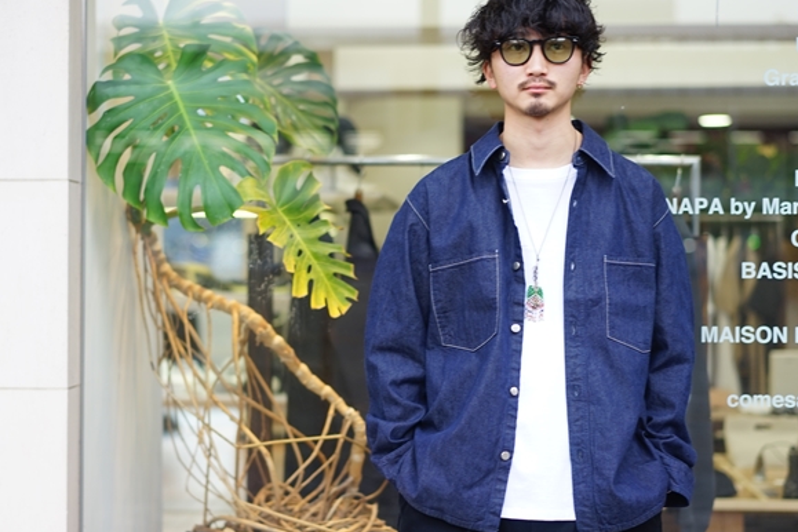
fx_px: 1685
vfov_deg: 17.9
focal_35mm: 76
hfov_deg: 26.6
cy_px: 265
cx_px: 372
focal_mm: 55
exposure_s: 1/60
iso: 100
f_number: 2
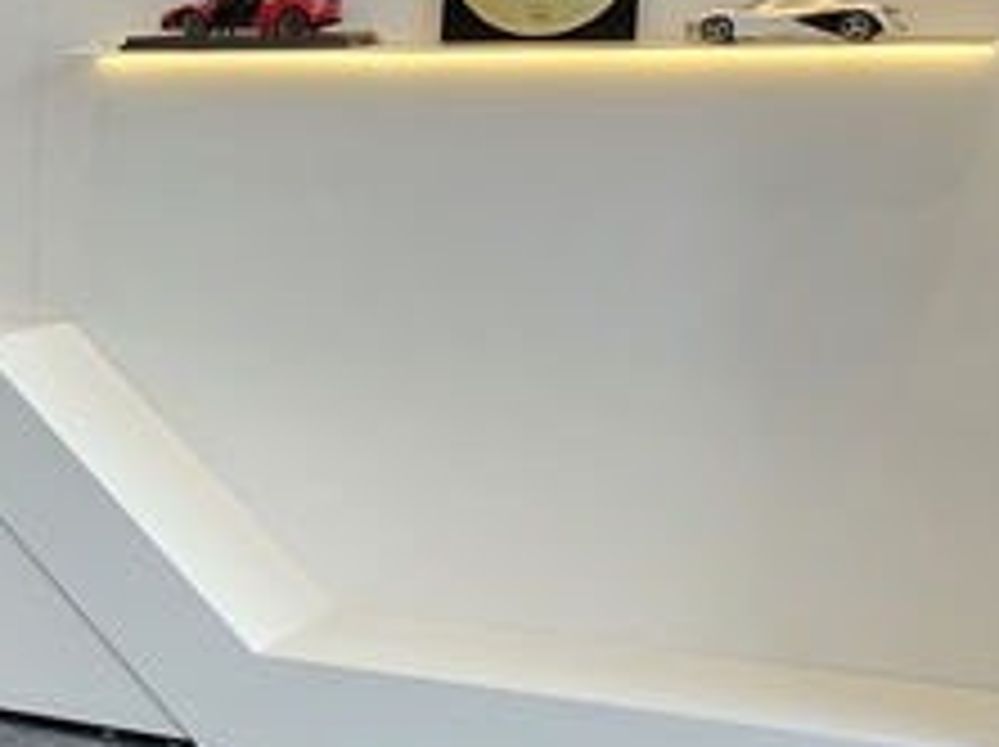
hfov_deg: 19.5
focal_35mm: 83
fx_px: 2393
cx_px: -630
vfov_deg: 17.7
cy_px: 202
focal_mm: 6.3
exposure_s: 1/120
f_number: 1.7
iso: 200
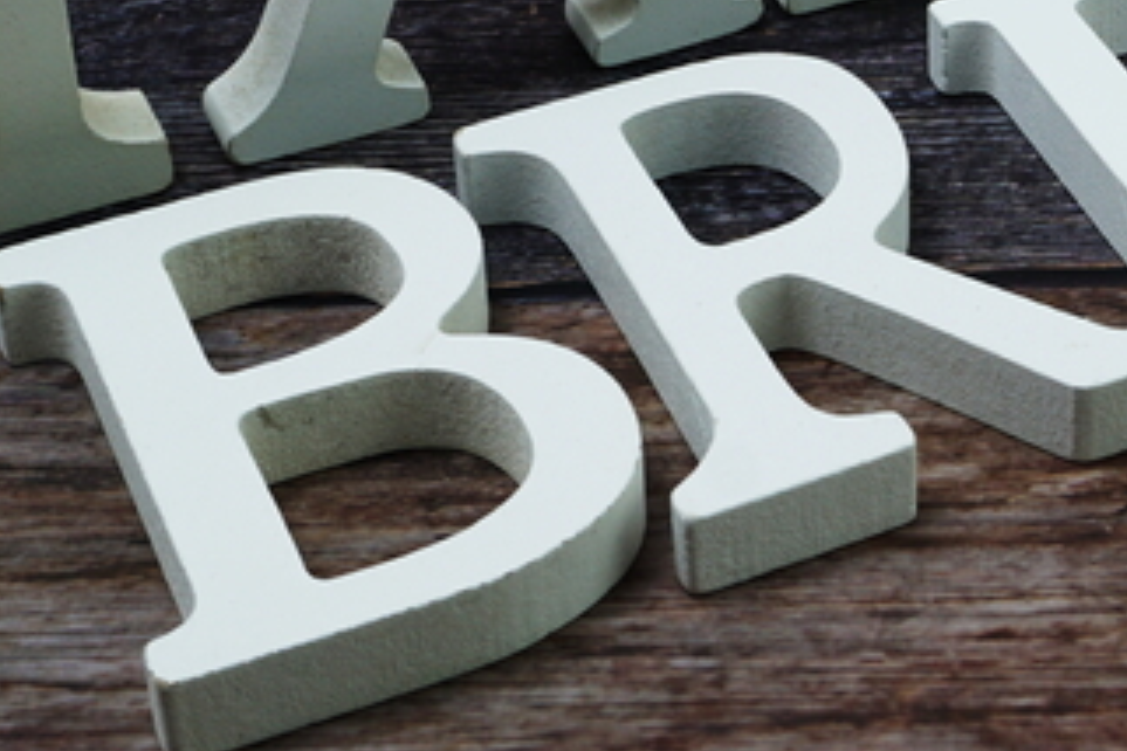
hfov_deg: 17.9
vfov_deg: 12.1
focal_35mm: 112
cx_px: 1078
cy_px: -58
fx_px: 3506
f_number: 8
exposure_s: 1/13
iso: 100
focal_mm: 24
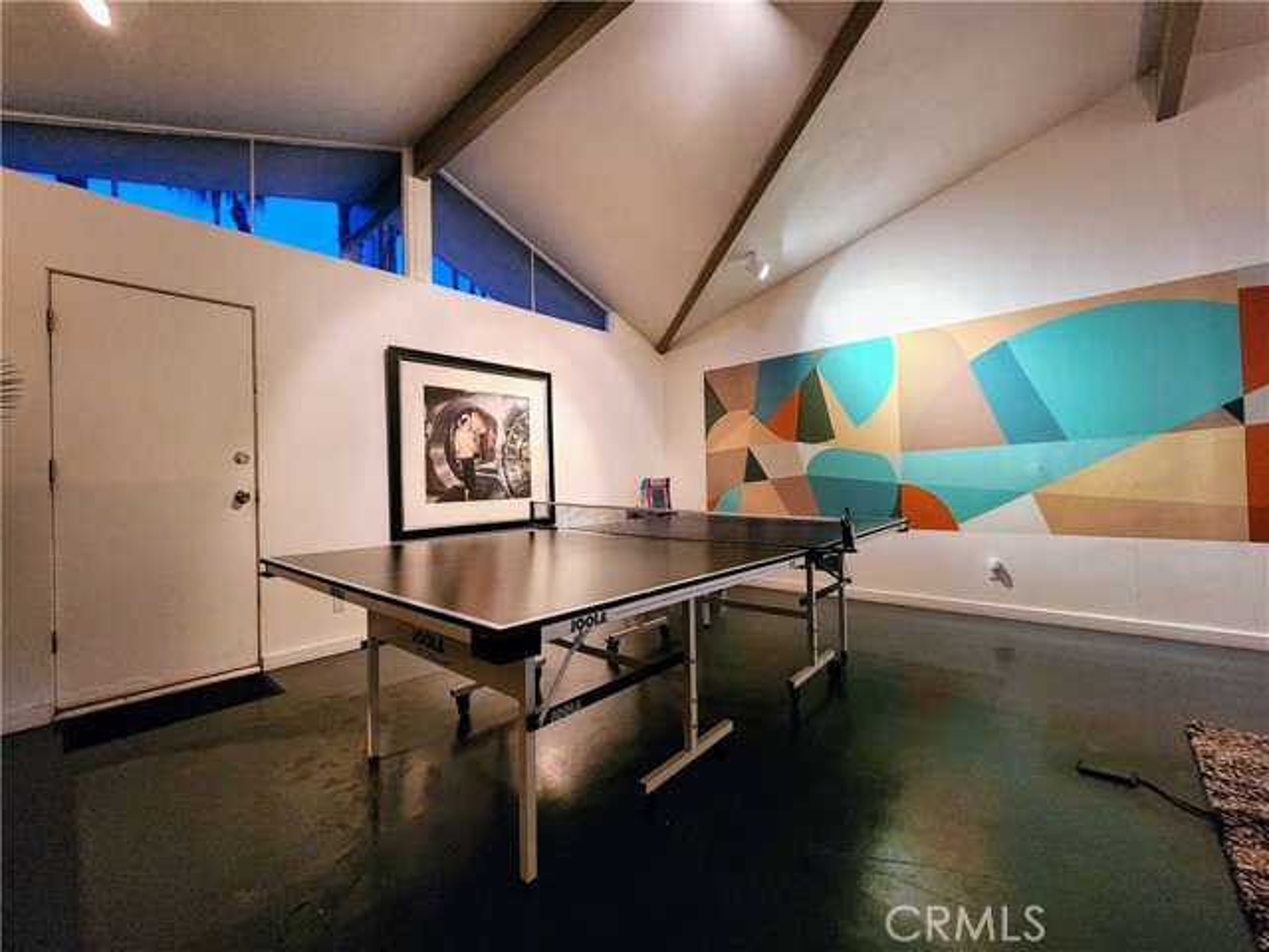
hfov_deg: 106.2
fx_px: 477
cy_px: 476
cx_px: 634
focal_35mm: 13
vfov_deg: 89.9
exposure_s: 1/24
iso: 800
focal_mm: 2.2
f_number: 2.2
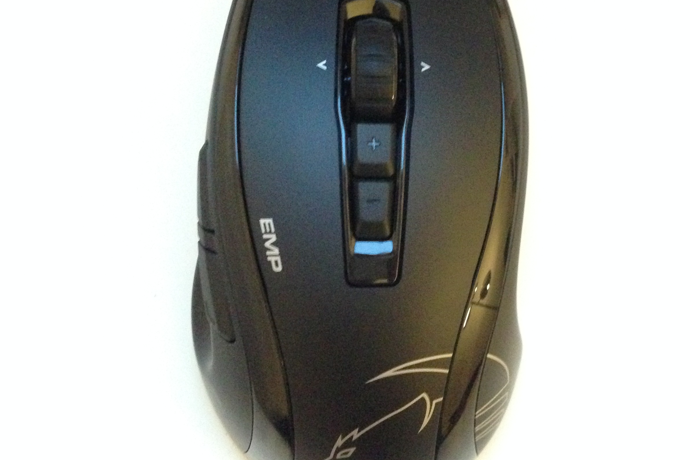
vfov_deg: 28.6
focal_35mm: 47
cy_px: 184
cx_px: 379
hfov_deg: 41.9
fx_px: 901
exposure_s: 1/15
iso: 800
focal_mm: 4.12
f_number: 2.4
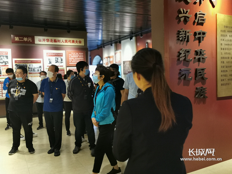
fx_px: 215
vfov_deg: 44.2
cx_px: 115
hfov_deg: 56.8
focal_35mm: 32
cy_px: 87
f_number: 4
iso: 200
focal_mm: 5.56
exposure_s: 1/50
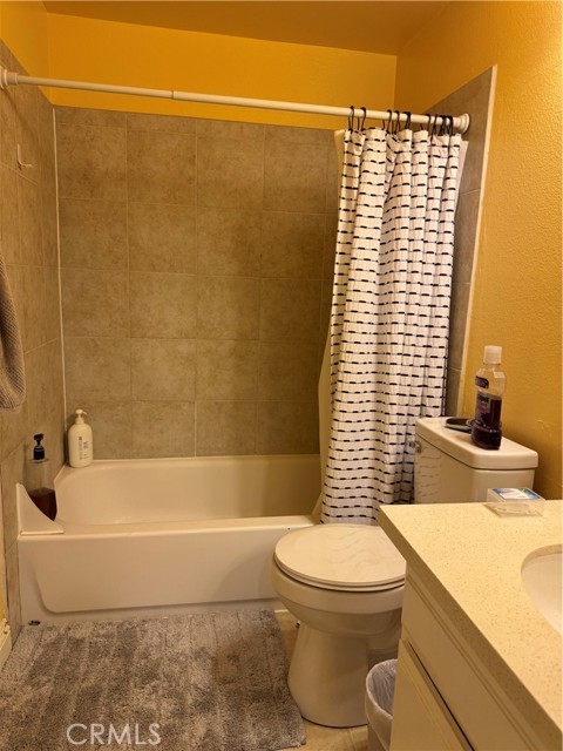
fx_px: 520
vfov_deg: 71.6
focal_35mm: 24
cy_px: 376
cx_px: 282
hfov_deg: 56.8
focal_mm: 6.76
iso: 200
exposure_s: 1/120
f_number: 1.78
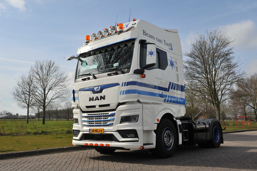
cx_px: 128
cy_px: 86
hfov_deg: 54.5
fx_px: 250
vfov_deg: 37.8
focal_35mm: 35
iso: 400
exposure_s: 1/640
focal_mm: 35
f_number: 13
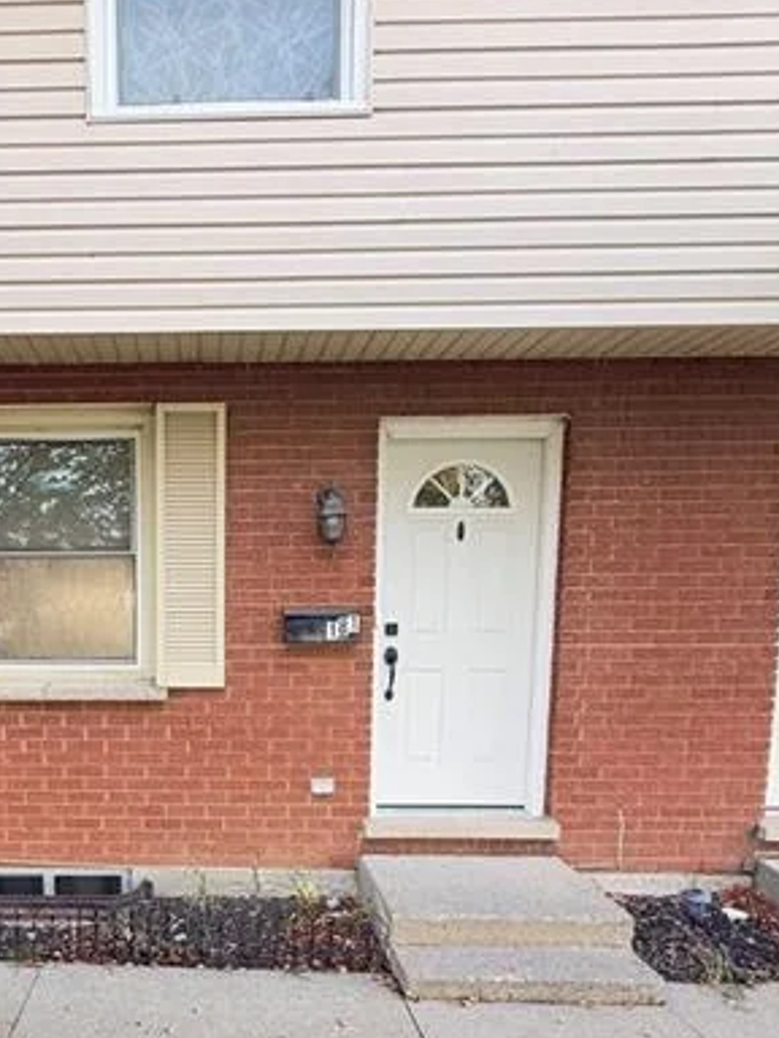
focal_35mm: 28
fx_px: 840
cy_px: 719
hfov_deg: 47.6
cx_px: 181
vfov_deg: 61.4
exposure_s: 1/99
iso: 250
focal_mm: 2.22
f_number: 2.2
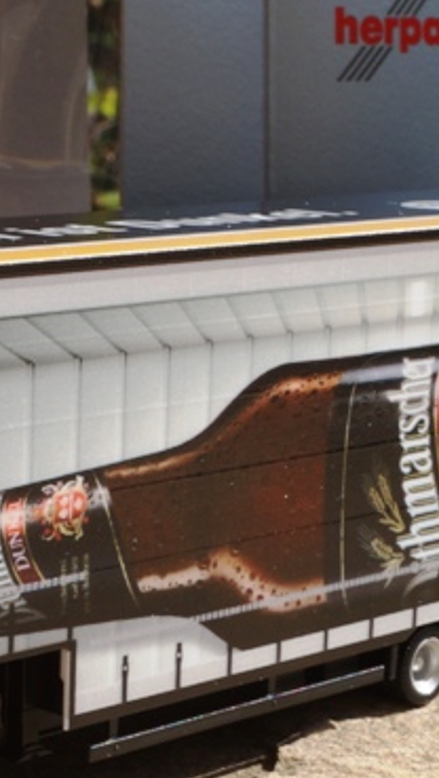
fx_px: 2231
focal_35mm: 108
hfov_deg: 10.9
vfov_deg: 19.8
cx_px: -169
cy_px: 474
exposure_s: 1/60
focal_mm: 22
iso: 100
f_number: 18
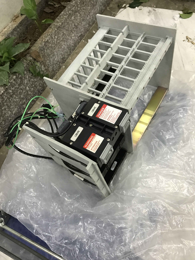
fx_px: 210
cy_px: 130
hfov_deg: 49.7
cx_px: 98
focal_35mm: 28
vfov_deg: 63.4
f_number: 1.8
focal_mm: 3.99
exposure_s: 1/25
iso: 40
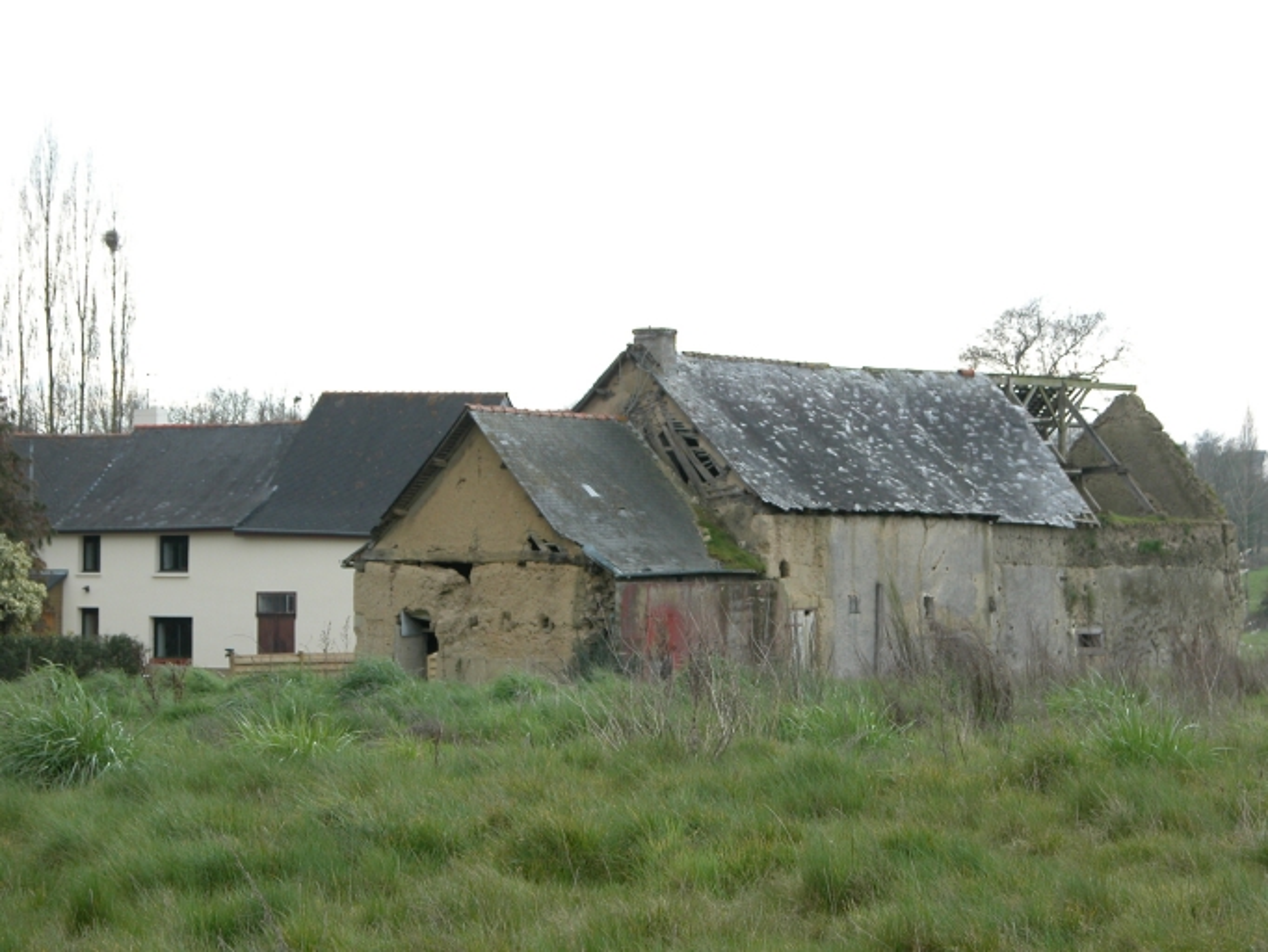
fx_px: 4251
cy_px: 476
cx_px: 634
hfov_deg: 17.0
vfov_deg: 12.8
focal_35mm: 116
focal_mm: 29.5
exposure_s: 1/162
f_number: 4.2
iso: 100
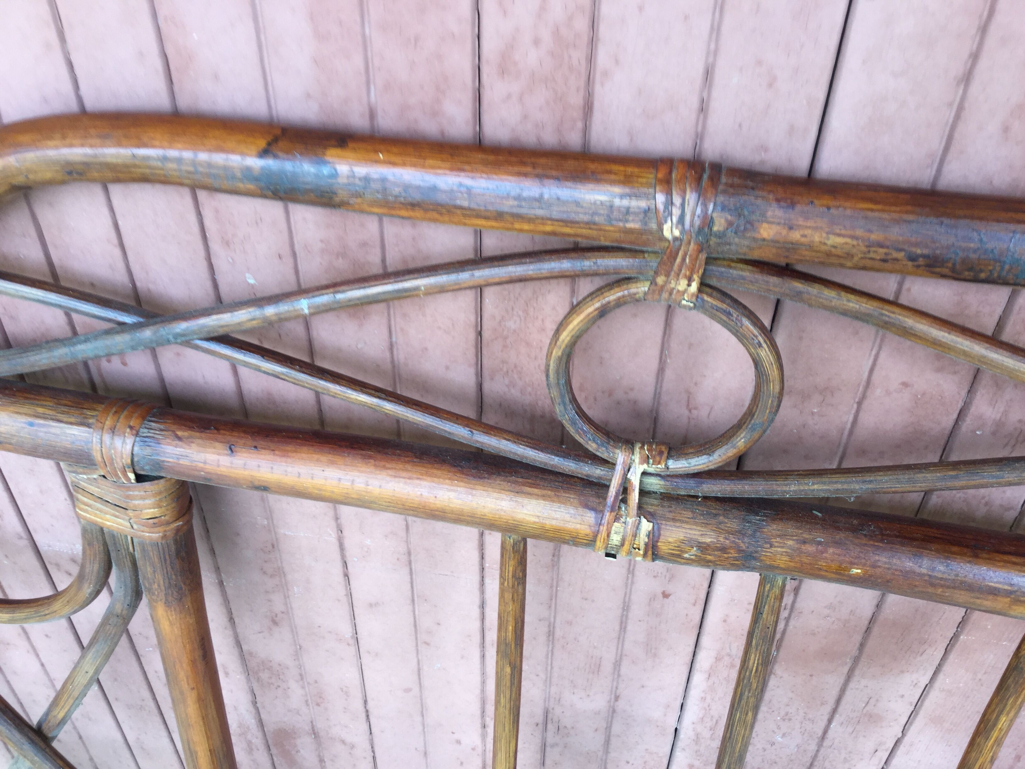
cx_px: 512
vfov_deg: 45.4
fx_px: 918
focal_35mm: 31
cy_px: 384
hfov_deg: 58.4
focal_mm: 3.3
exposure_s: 1/50
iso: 32
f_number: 2.4
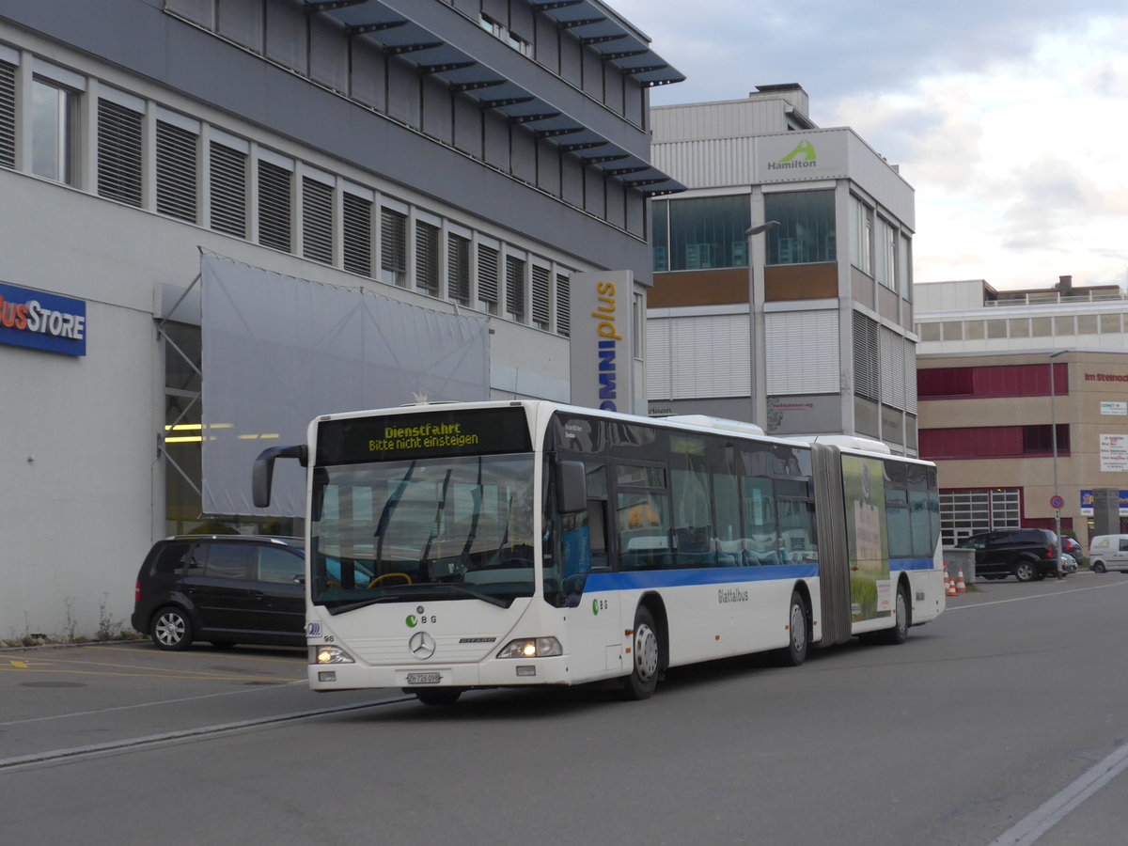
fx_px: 2281
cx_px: 564
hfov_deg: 27.8
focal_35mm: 70
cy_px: 423
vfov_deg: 21.0
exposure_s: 1/320
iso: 320
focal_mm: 14.2
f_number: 4.1
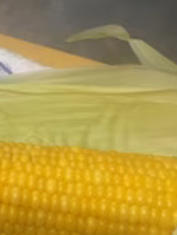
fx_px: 566
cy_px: 136
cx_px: -34
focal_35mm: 83
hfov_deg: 17.0
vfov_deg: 23.5
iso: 80
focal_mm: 4.15
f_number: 2.2
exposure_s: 1/30
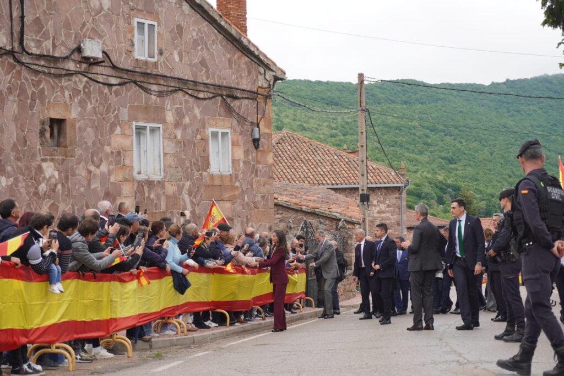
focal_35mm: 75
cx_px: 282
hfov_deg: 27.0
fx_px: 1175
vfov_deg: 18.2
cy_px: 188
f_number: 5.6
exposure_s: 1/160
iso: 100
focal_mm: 50
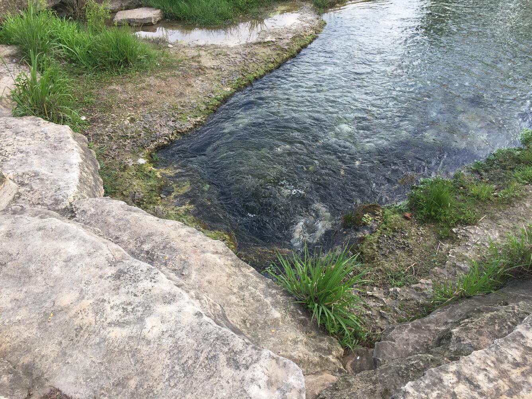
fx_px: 446
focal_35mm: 29
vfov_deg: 48.2
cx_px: 266
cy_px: 200
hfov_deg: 61.7
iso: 32
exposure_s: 1/181
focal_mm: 4.15
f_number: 2.2
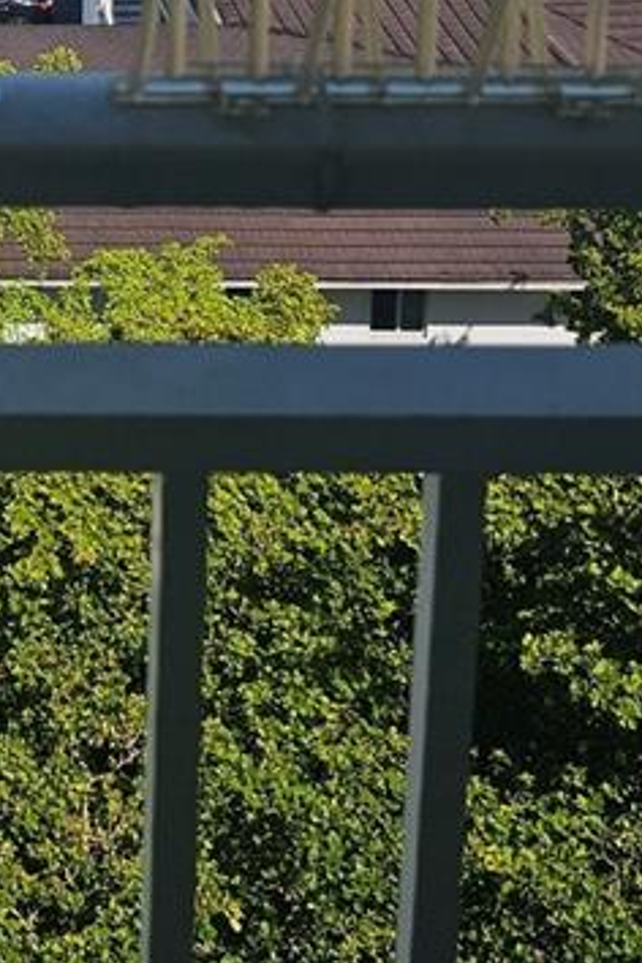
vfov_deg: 21.7
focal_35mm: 81
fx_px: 2167
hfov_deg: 15.4
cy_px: -400
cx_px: -365
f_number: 1.7
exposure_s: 1/1212
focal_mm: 6.3
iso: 10
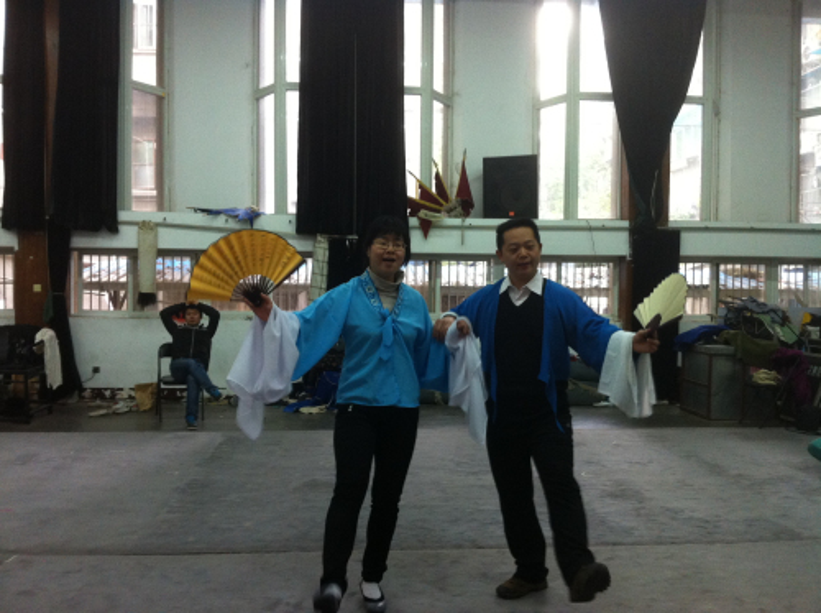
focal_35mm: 35
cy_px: 306
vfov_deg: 40.6
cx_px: 410
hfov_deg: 52.7
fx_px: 829
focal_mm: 3.85
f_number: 2.8
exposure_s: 1/17
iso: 200
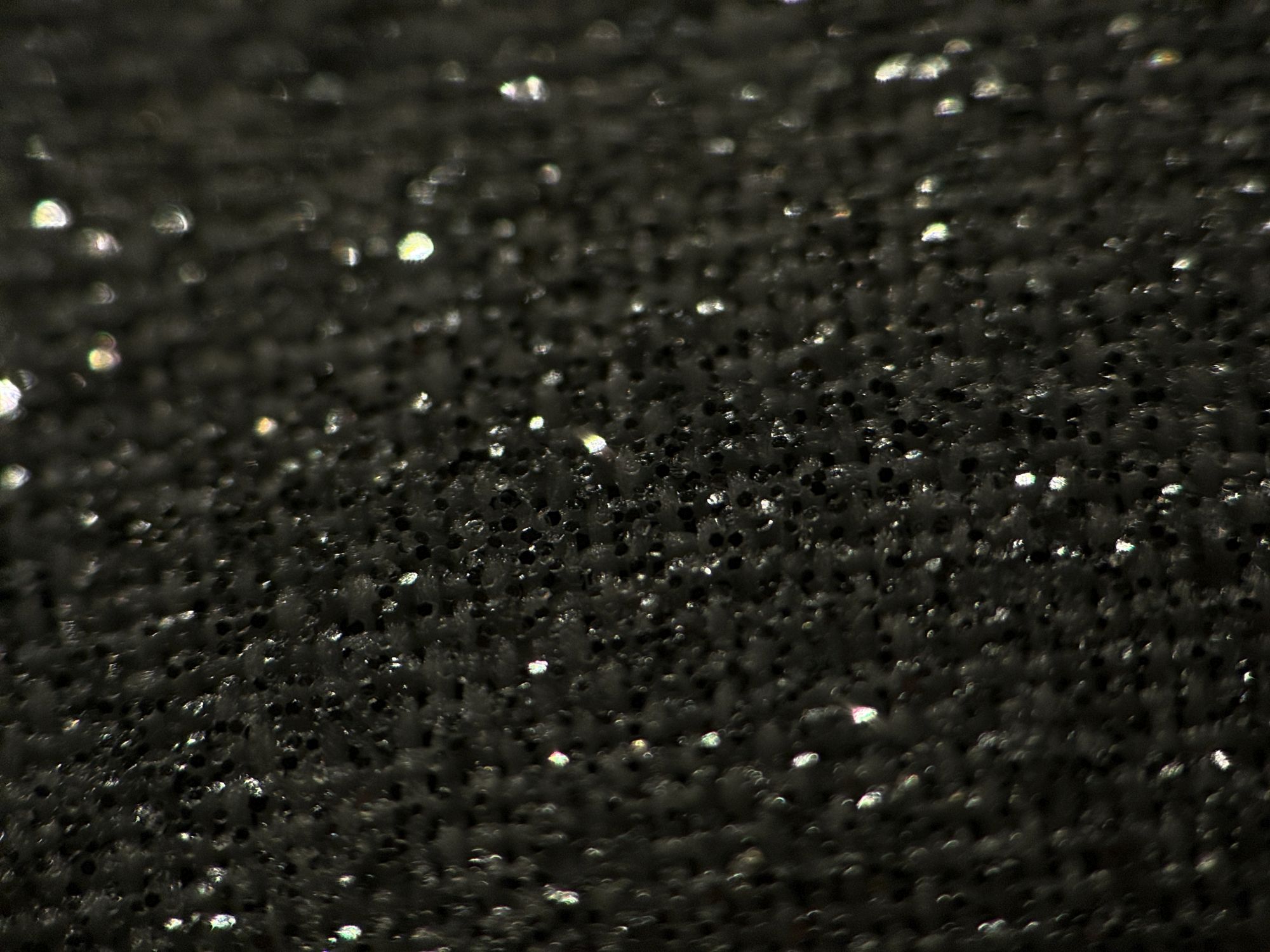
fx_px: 4403
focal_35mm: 120
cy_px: 476
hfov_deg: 16.4
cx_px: 635
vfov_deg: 12.3
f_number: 2.8
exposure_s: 1/233
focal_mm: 15.66
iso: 40
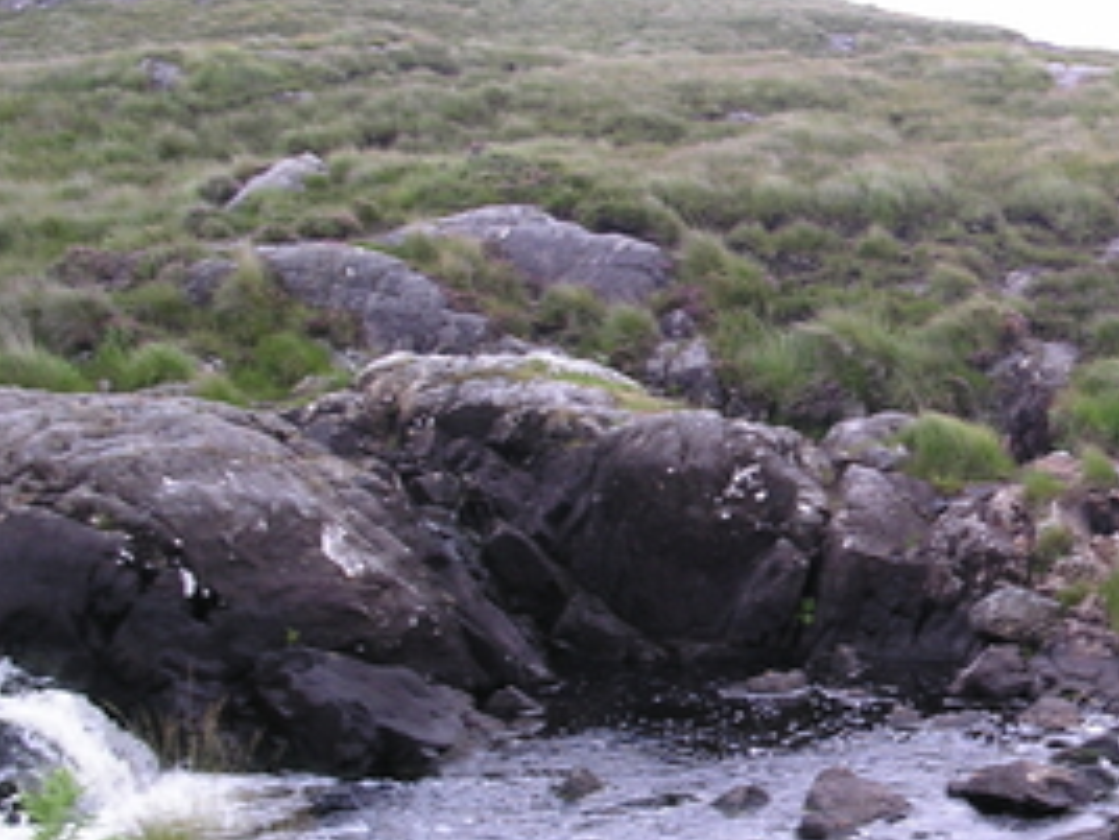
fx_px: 2748
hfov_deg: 22.2
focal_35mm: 85
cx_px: 1106
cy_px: 531
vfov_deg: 17.3
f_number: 3.5
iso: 100
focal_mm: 7.8
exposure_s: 1/60
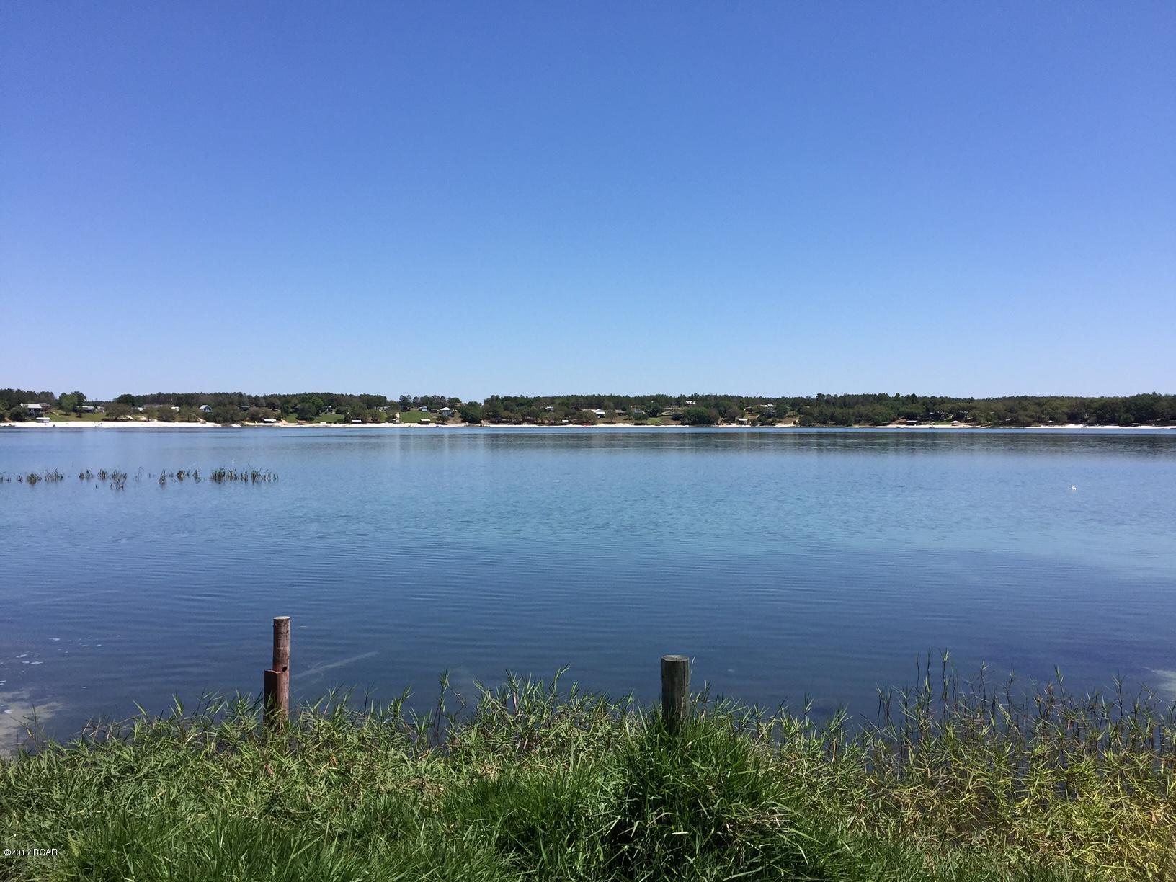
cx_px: 588
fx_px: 985
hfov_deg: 61.7
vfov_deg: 48.2
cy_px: 441
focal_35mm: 29
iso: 32
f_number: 2.2
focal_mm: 4.15
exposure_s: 1/2639
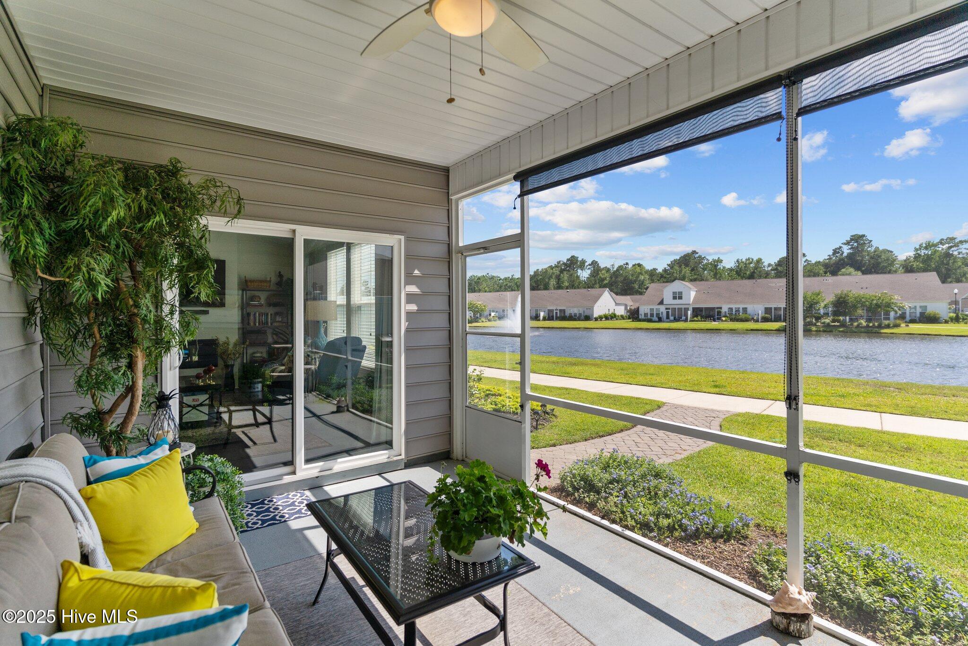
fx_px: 457
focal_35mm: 17
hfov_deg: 93.3
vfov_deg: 70.4
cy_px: 323
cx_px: 484
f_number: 3.5
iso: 125
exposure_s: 1/2000
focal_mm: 17
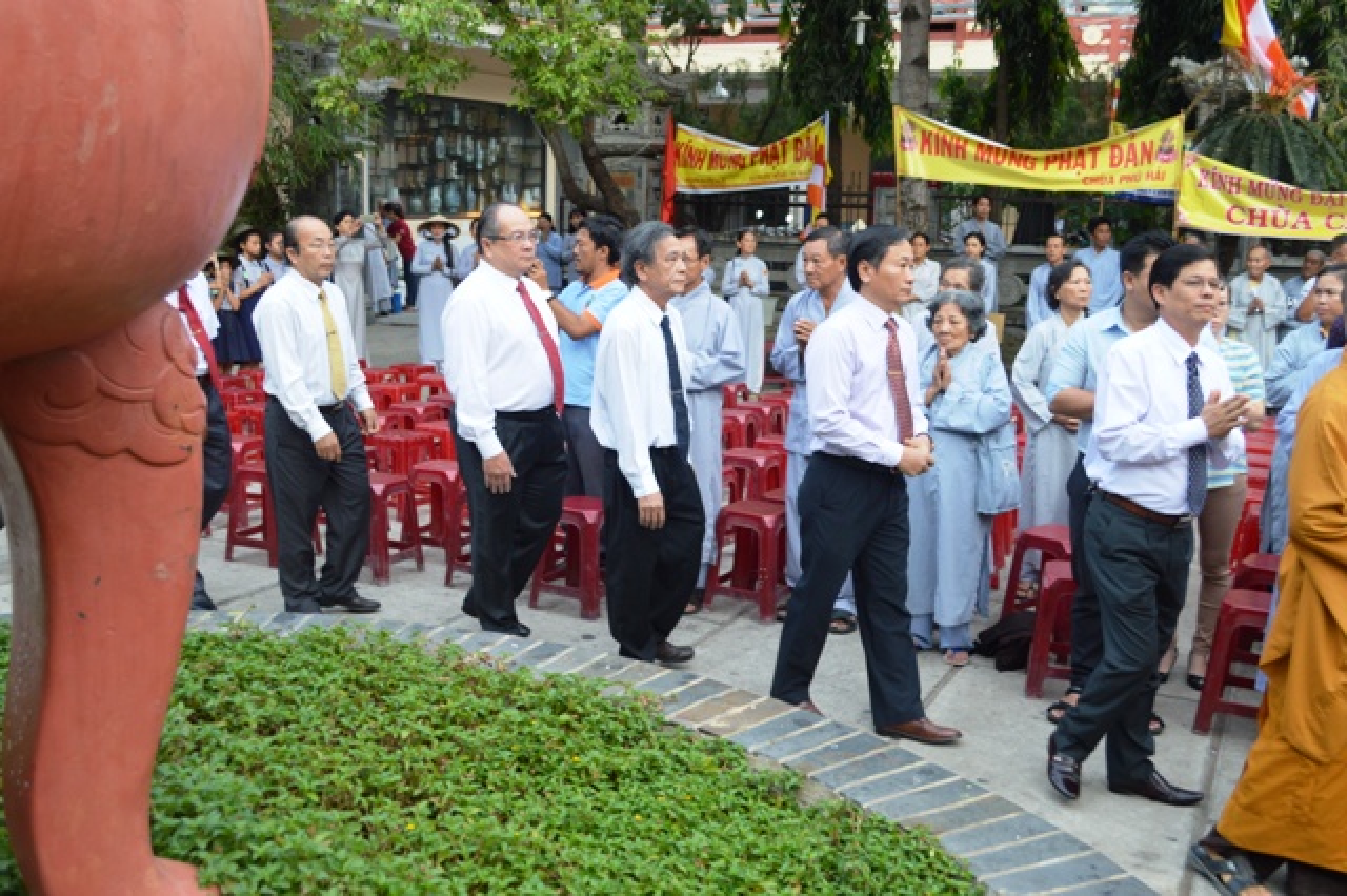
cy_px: 448
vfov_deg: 36.8
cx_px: 674
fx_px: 1346
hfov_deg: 53.2
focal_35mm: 36
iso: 400
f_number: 5.6
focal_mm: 24
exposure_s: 1/125
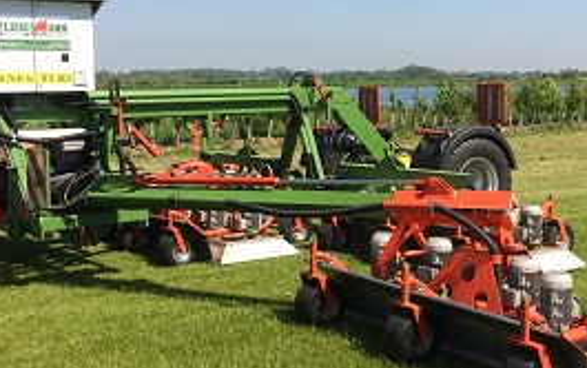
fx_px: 880
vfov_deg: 23.4
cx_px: 342
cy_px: 106
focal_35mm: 55
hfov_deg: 36.8
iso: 32
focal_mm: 4.15
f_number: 2.2
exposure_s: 1/1953
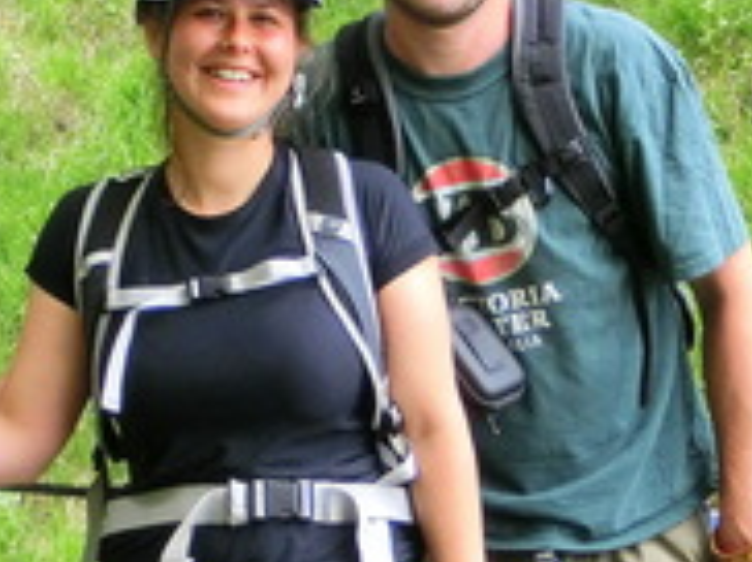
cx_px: 337
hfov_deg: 10.8
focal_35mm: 184
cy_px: 339
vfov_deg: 8.1
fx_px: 3992
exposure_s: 1/250
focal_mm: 10.11
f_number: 4.5
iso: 200
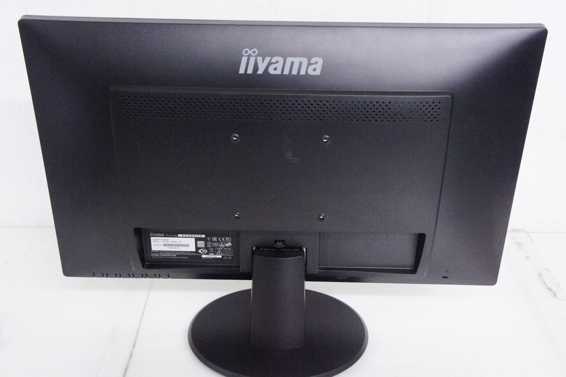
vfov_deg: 31.8
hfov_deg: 46.4
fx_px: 660
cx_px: 283
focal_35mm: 42
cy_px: 188
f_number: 9
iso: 6400
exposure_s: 1/50
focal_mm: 28
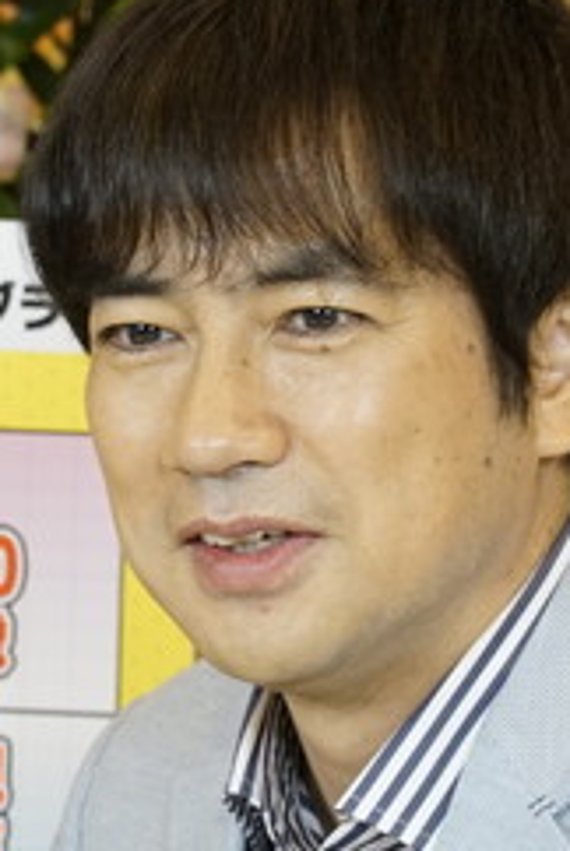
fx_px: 15345
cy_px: 394
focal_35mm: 648
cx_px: 306
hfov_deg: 2.1
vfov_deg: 3.2
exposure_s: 1/80
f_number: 11
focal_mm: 233
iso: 3200
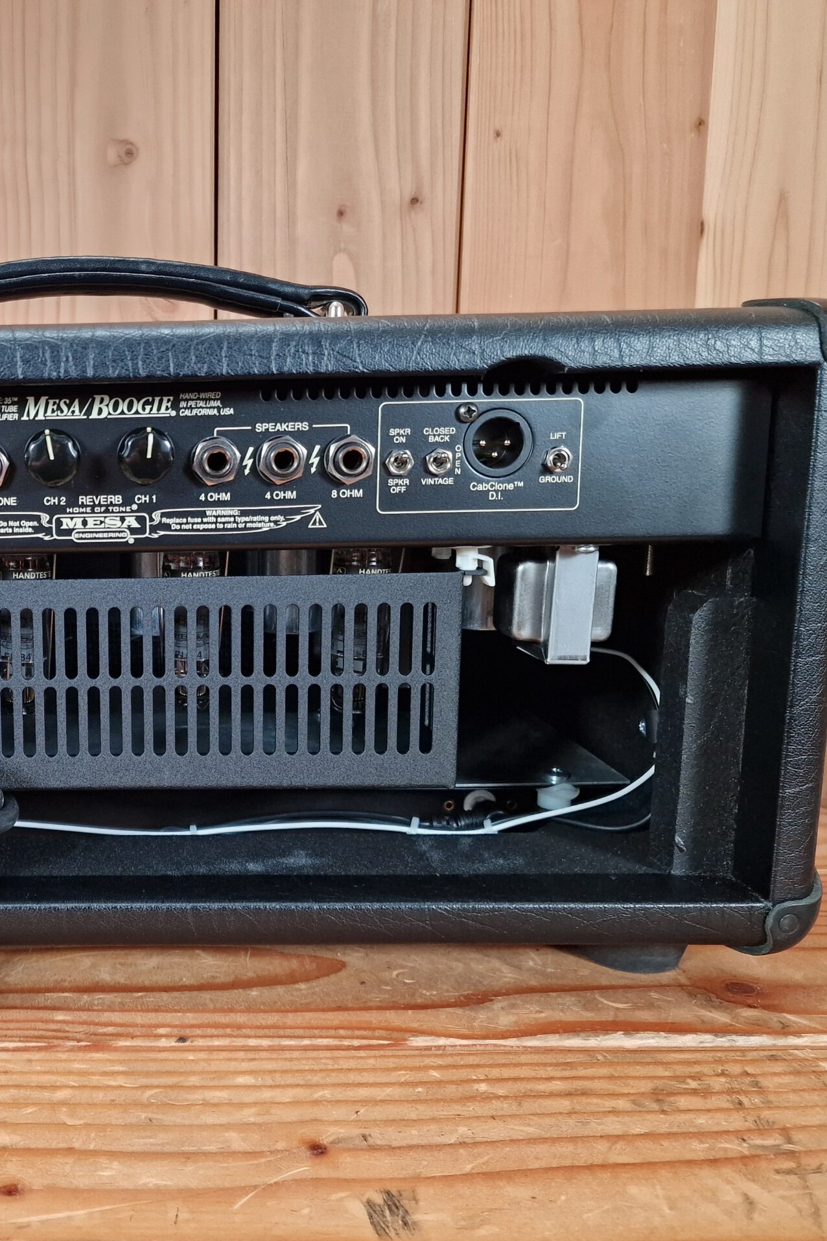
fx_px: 1103
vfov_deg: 58.7
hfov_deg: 38.4
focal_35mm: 32
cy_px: 621
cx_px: 88
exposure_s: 1/120
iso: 500
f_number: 1.8
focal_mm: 6.4
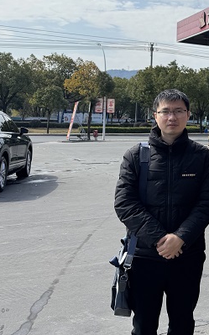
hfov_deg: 22.4
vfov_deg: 39.0
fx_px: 465
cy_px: 102
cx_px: 278
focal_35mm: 51
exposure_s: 1/4049
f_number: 1.78
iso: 80
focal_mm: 6.76
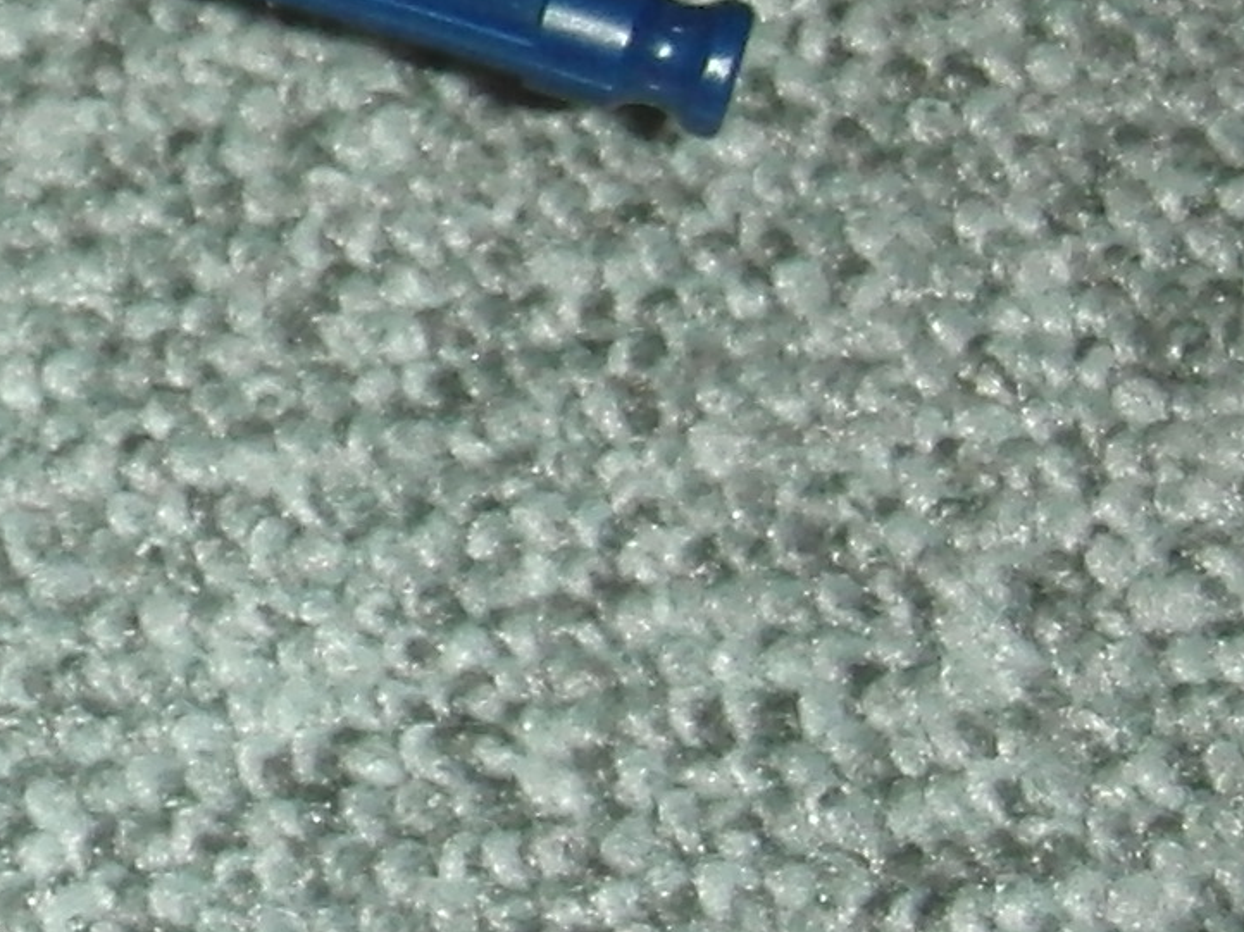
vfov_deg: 8.1
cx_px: -1277
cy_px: 65
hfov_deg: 10.0
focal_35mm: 182
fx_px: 6538
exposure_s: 1/40
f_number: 3.9
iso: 100
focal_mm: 6.66
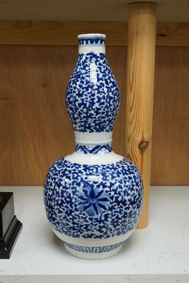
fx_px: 354
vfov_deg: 43.6
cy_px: 142
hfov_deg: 29.9
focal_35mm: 45
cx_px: 94
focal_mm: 30
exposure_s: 1/160
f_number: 13
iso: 2500
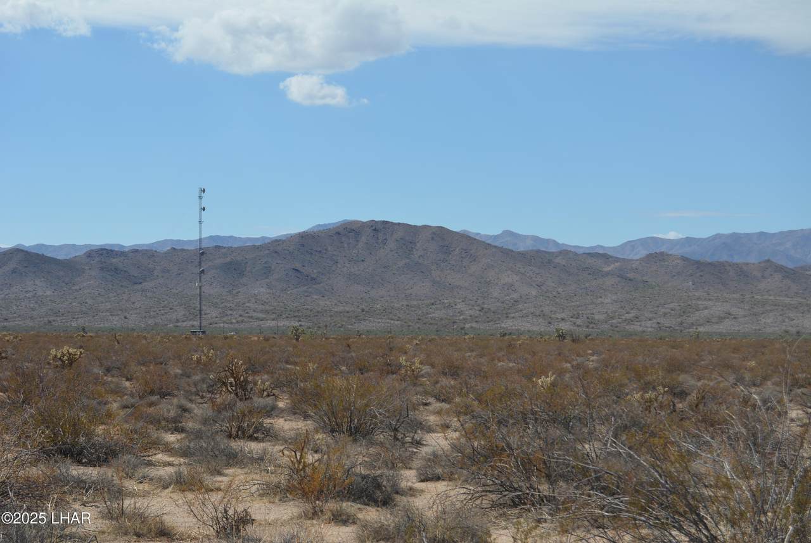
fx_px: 1860
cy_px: 272
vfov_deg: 16.6
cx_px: 406
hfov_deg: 24.6
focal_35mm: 82
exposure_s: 1/400
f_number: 8
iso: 100
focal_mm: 55
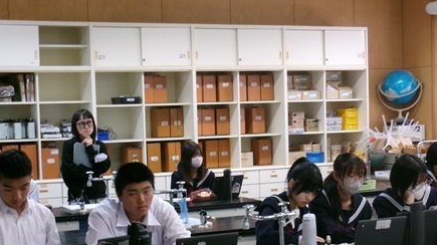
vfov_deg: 15.6
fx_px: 892
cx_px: 222
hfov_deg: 27.5
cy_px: 168
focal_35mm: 77
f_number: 5.2
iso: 400
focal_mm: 11.5
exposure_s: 1/26
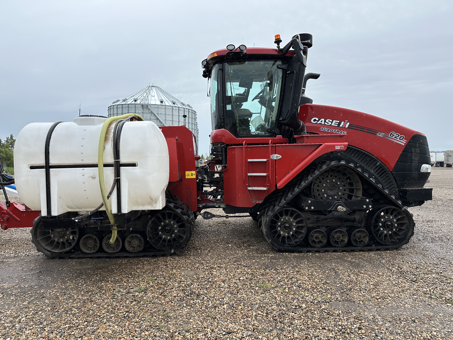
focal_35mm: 24
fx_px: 314
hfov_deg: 71.6
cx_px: 226
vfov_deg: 56.8
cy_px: 170
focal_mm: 6.86
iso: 80
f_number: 1.78
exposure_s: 1/1144
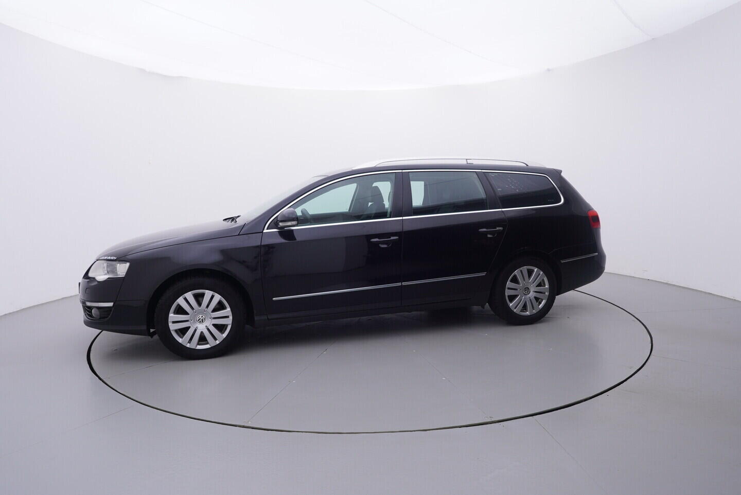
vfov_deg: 56.2
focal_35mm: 22
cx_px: 370
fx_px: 463
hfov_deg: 77.3
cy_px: 248
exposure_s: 1/80
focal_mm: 15
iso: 200
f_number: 5
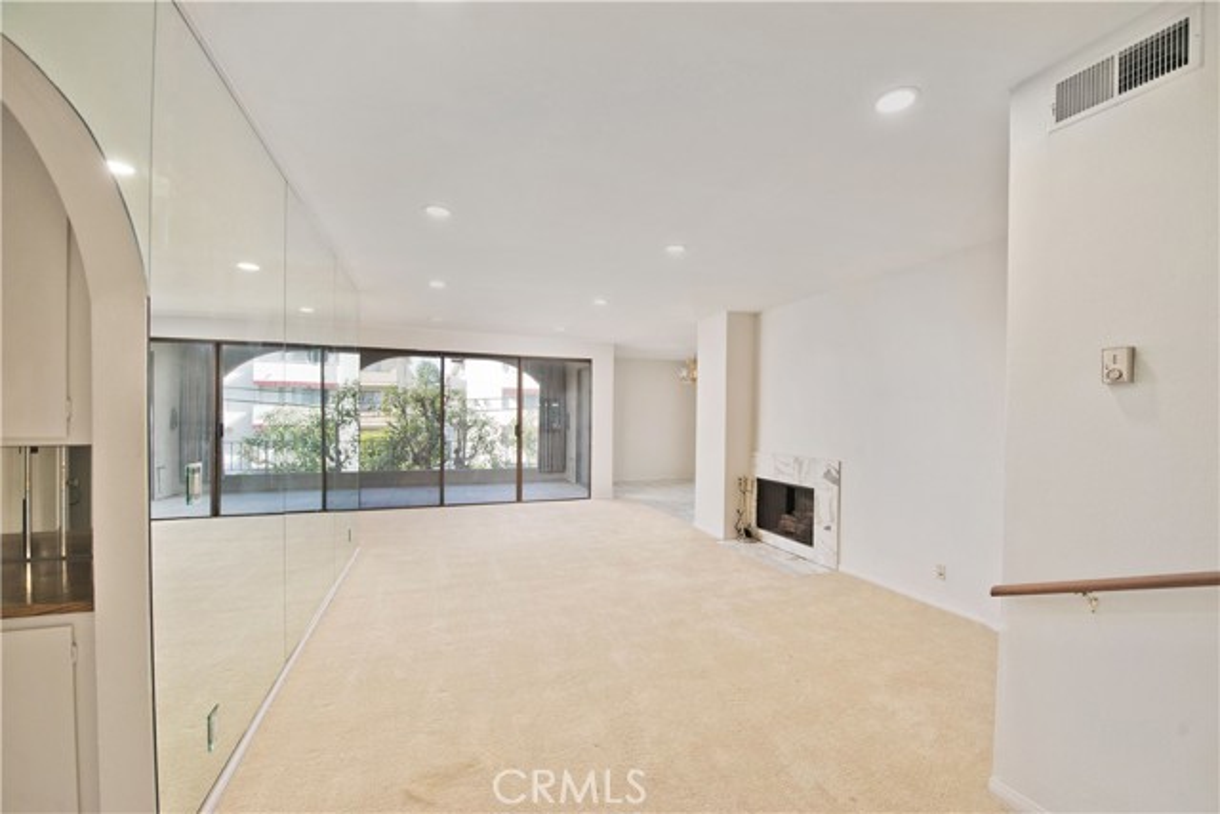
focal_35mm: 14
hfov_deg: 104.2
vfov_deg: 81.2
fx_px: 475
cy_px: 407
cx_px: 610
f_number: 5.6
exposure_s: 1/400
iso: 400
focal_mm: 14
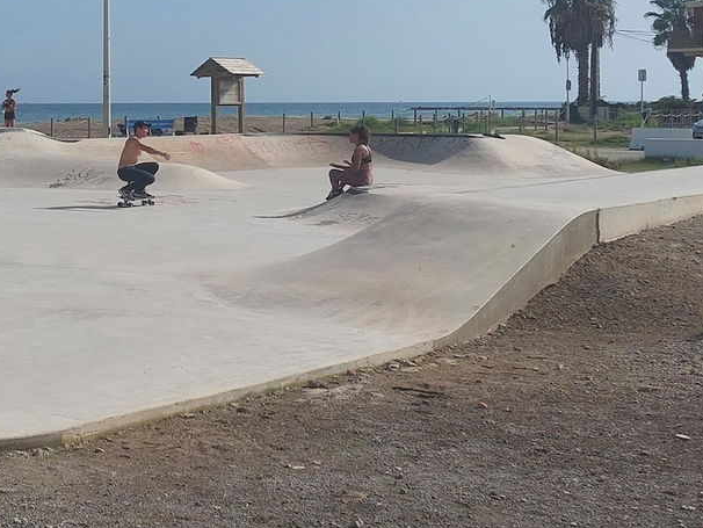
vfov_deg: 22.0
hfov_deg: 28.2
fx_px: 1341
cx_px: 60
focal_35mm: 66
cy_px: 114
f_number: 1.8
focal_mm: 5.23
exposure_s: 1/3769
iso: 40
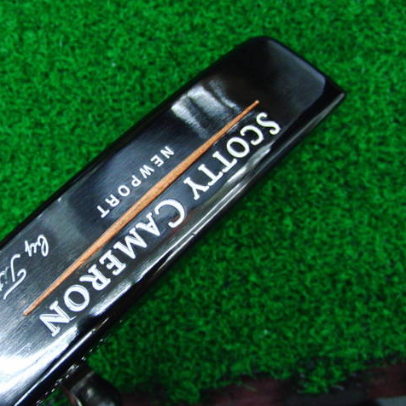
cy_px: 203
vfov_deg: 38.3
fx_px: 584
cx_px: 134
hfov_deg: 37.9
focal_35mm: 44
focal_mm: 6.42
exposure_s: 1/50
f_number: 3.6
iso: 400
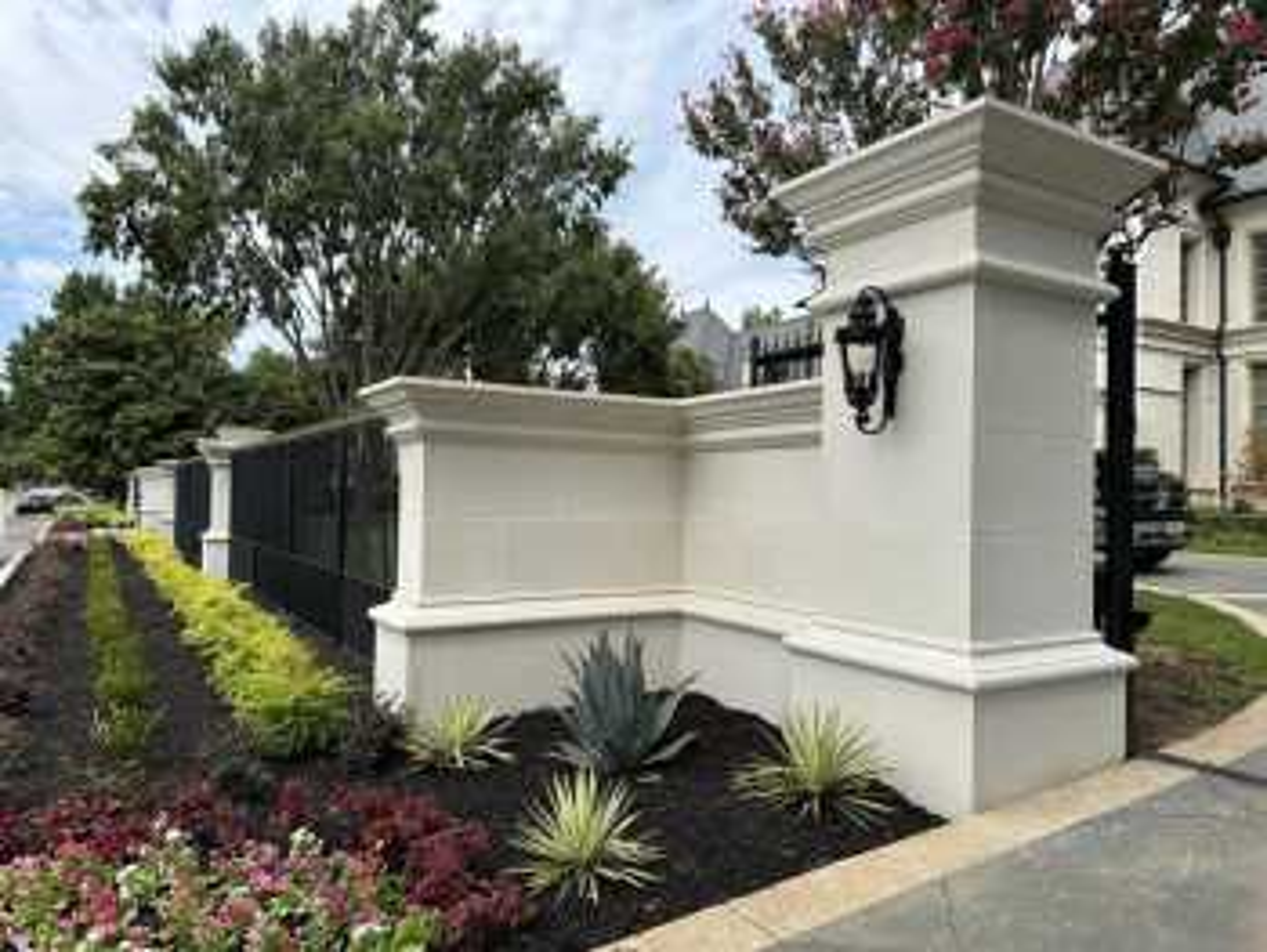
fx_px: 879
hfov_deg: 71.6
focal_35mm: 24
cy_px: 476
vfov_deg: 56.9
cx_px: 634
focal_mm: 6.9
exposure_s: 1/3717
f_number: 1.8
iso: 80
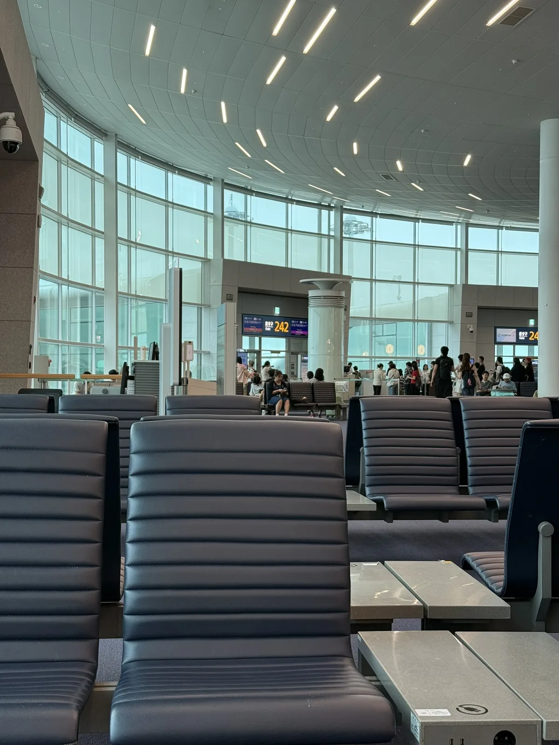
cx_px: 280
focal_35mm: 48
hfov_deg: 30.3
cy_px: 372
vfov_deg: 39.7
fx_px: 1034
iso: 80
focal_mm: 6.76
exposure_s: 1/120
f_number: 1.78
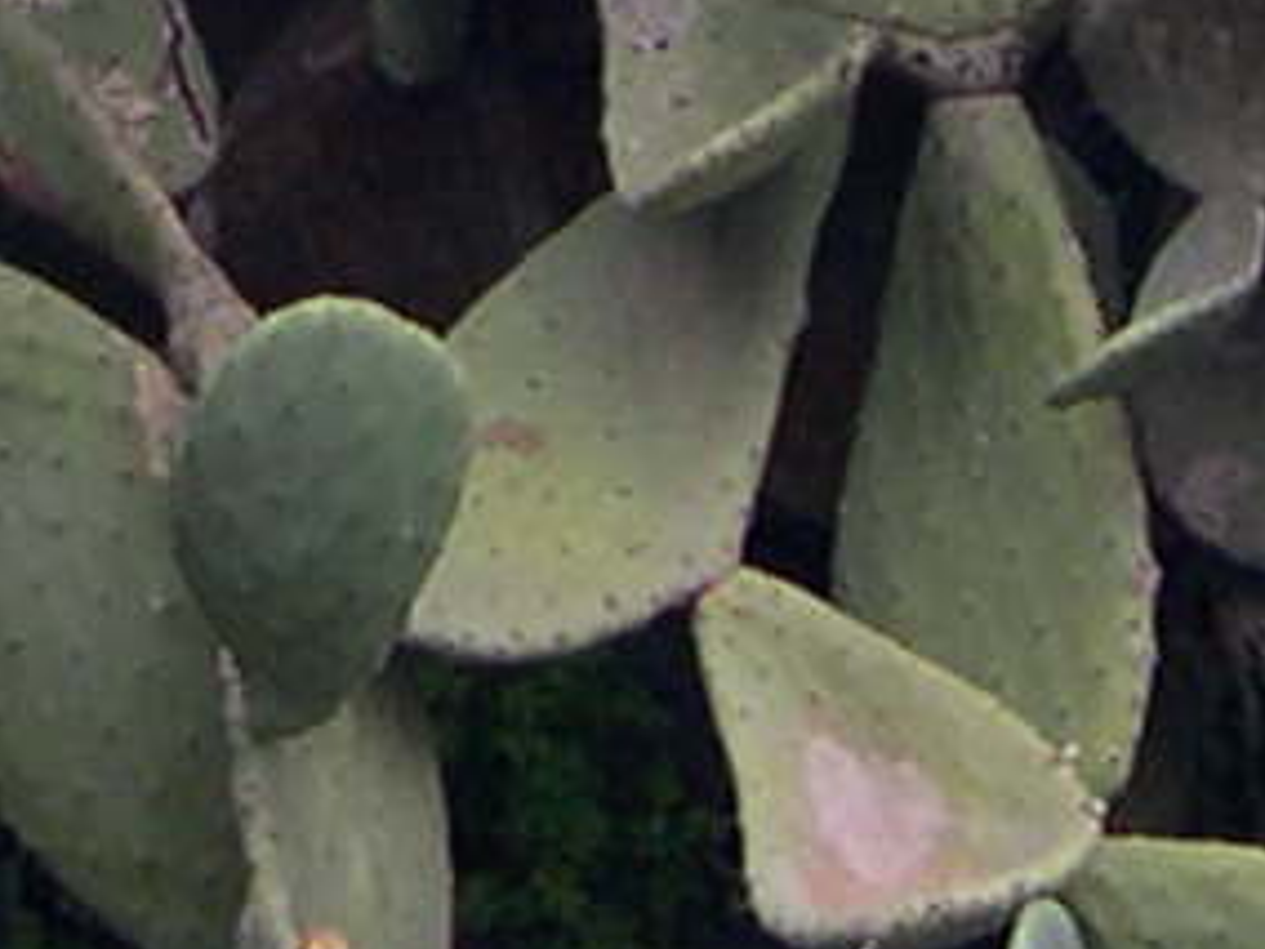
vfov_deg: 4.8
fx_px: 11109
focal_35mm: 304
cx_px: 205
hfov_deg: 6.5
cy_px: -1181
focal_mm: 8
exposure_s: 1/113
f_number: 2.8
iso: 100
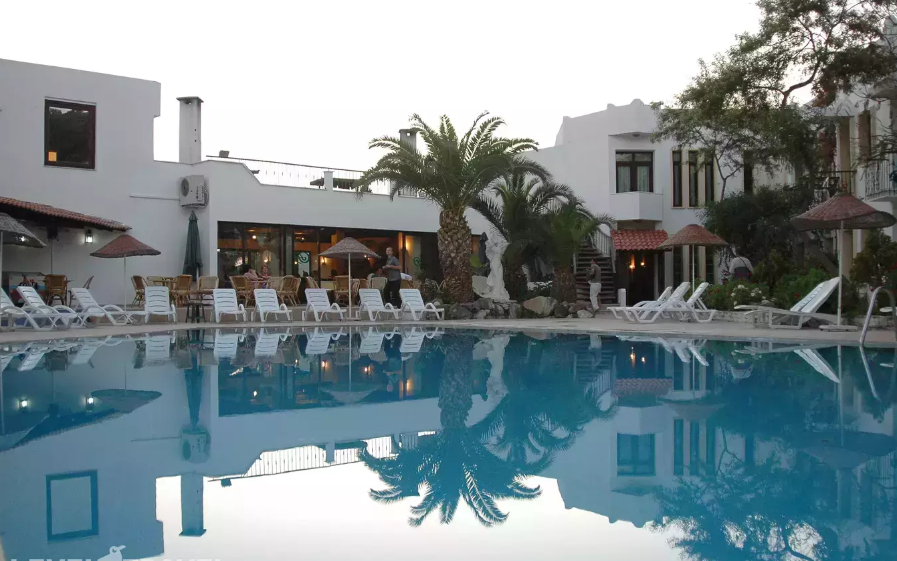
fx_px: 904
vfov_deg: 34.4
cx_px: 451
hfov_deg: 52.8
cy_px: 293
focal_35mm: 37
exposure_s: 1/250
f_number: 2.8
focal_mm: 24
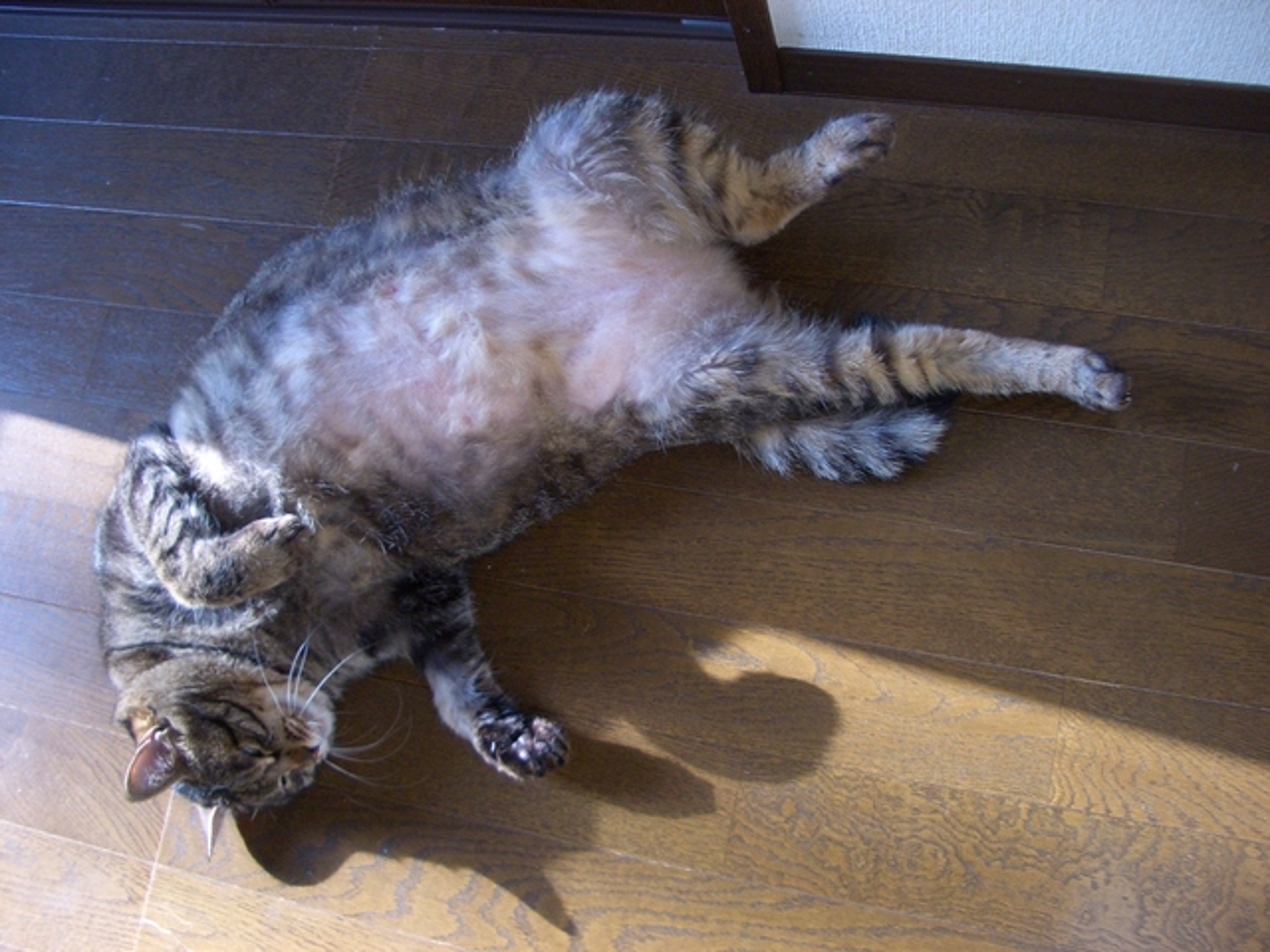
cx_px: 635
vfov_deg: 40.7
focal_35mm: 35
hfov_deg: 52.6
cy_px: 476
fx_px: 1284
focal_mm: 5.8
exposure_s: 1/60
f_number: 2.6
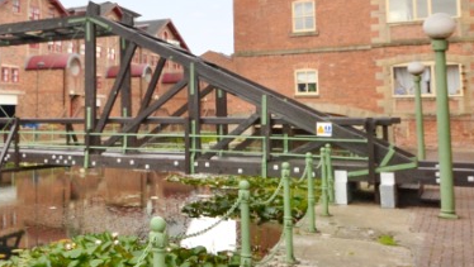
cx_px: 44
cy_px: 60
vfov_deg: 27.3
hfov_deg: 43.2
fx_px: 541
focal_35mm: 43
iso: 280
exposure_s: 1/125
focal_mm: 10
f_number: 5.6
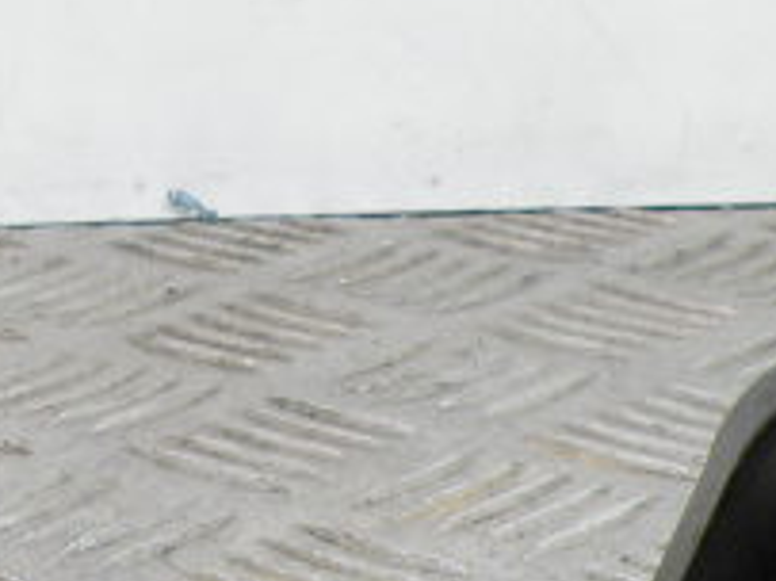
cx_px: -27
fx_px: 3047
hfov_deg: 14.3
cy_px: 1101
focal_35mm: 136
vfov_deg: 10.2
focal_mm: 4.7
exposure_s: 1/66.8
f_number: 2.8
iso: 72
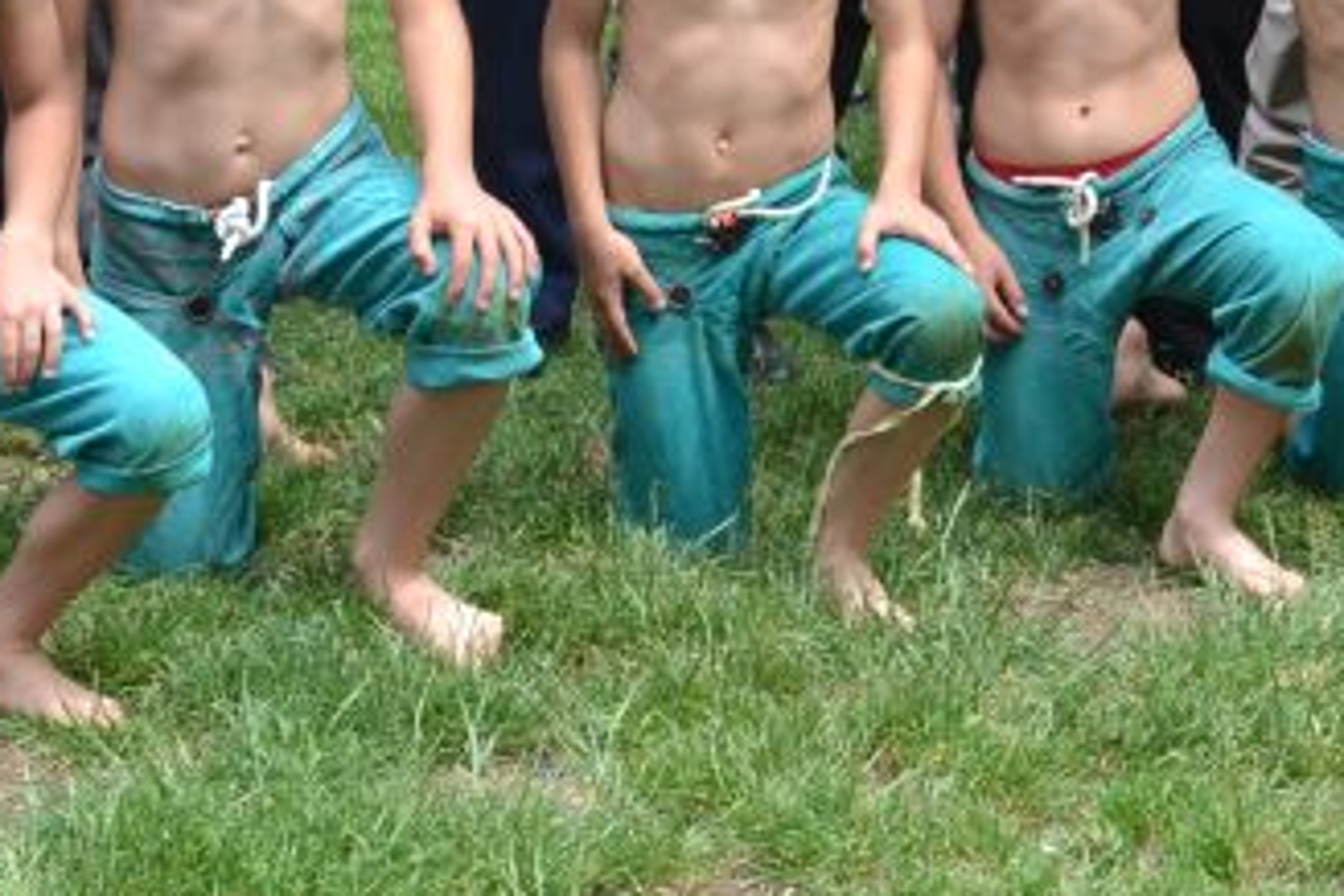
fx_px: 4069
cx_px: 1706
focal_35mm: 109
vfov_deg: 12.0
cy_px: -403
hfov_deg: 17.7
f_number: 5.6
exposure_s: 1/125
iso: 400
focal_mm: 22
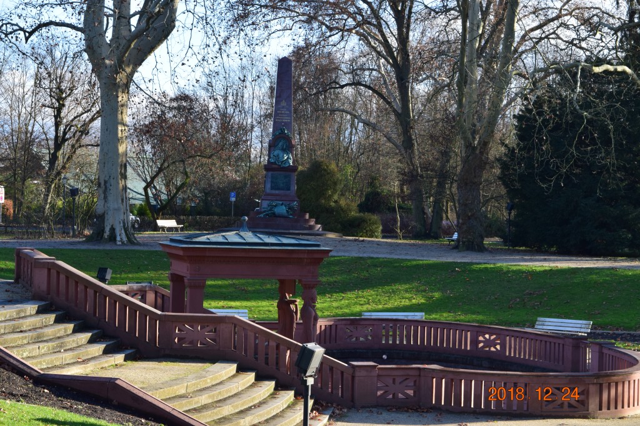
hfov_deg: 24.6
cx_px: 320
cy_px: 213
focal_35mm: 82
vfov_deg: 16.5
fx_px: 1466
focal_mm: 55
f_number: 10
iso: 400
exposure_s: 1/200
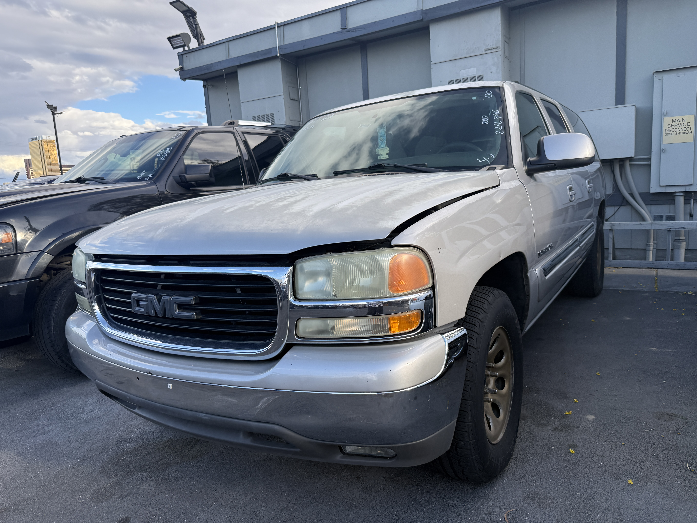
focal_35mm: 24
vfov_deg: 56.8
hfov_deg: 71.6
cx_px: 348
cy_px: 262
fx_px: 483
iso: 100
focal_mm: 6.76
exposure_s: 1/1361
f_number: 1.78
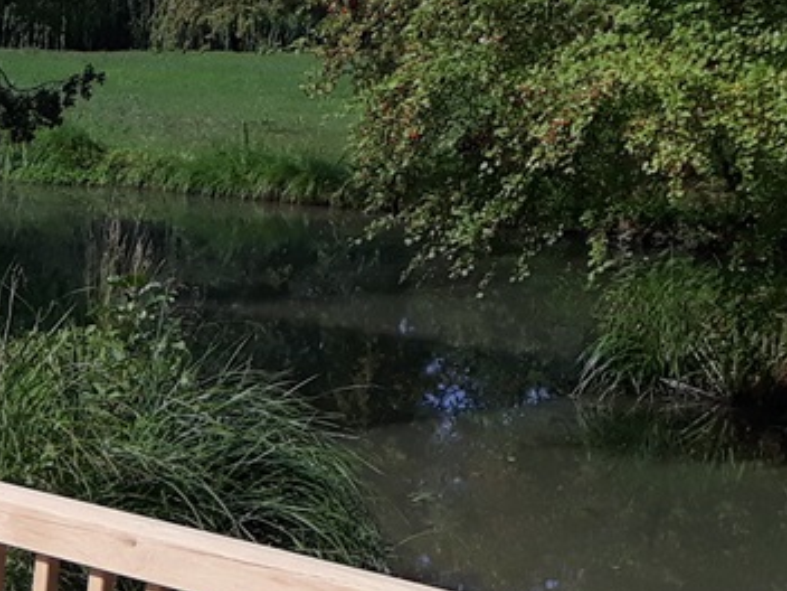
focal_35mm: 115
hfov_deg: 15.2
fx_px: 2615
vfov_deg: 12.2
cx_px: -539
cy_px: 914
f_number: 1.9
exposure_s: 1/1499
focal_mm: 3.6
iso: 40
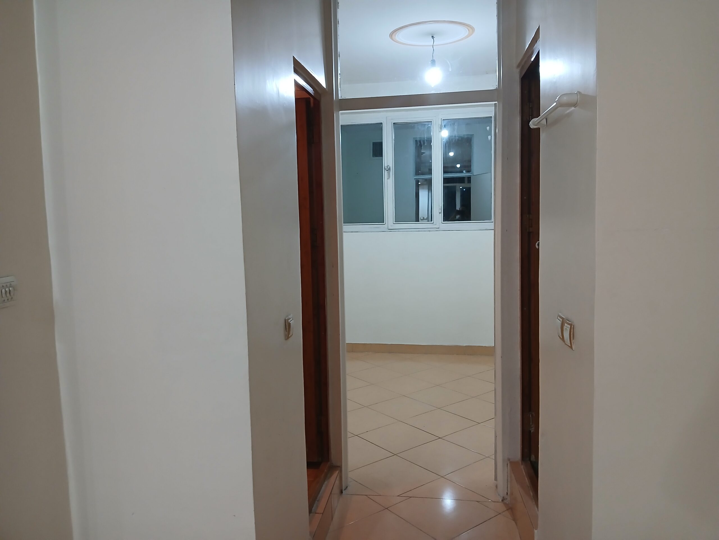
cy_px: 270
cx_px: 360
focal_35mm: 26
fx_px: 540
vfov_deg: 53.1
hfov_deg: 67.3
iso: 250
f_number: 1.8
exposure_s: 1/25
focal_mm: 3.98
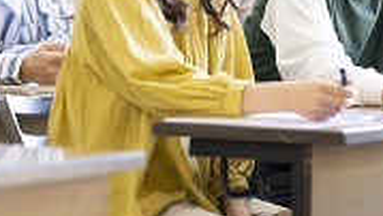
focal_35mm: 303
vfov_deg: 4.0
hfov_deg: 7.1
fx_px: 3079
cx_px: 381
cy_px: -28
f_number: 2.2
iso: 400
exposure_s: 1/125
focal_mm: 135
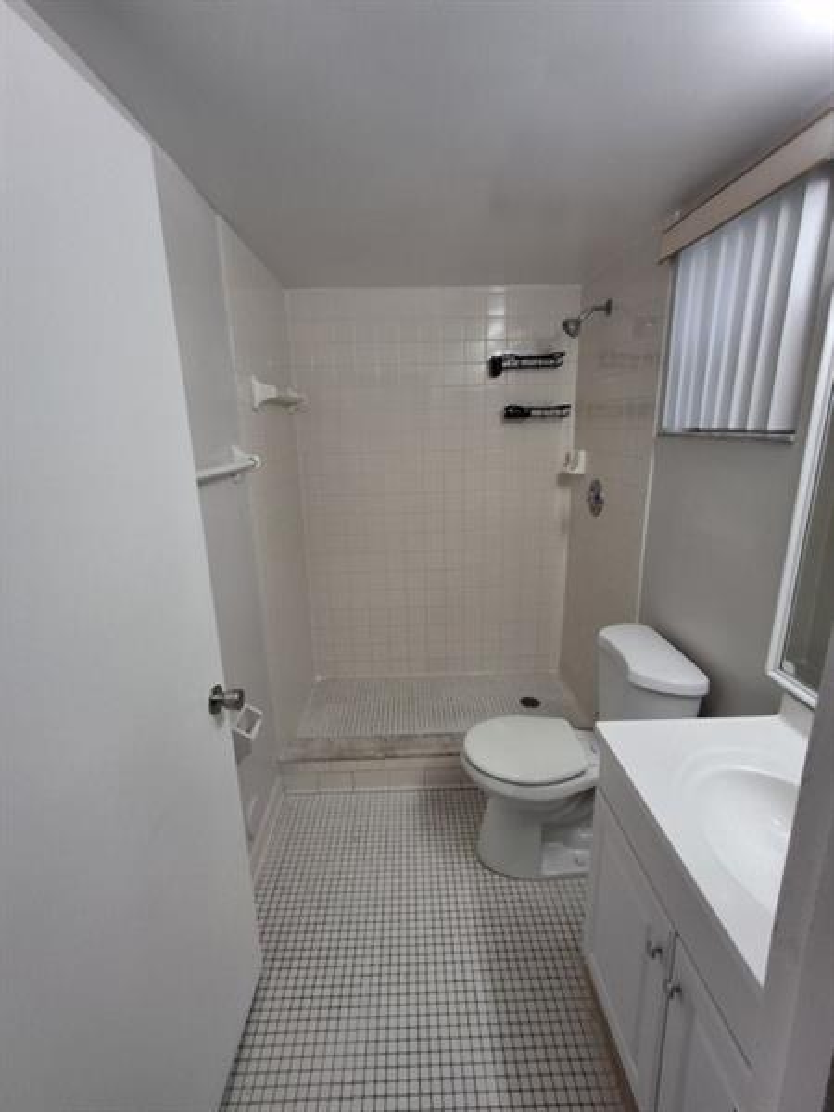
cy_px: 556
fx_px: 514
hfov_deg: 78.1
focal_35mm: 16
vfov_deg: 94.5
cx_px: 417
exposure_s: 1/60
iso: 50
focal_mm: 1.64
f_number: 2.2
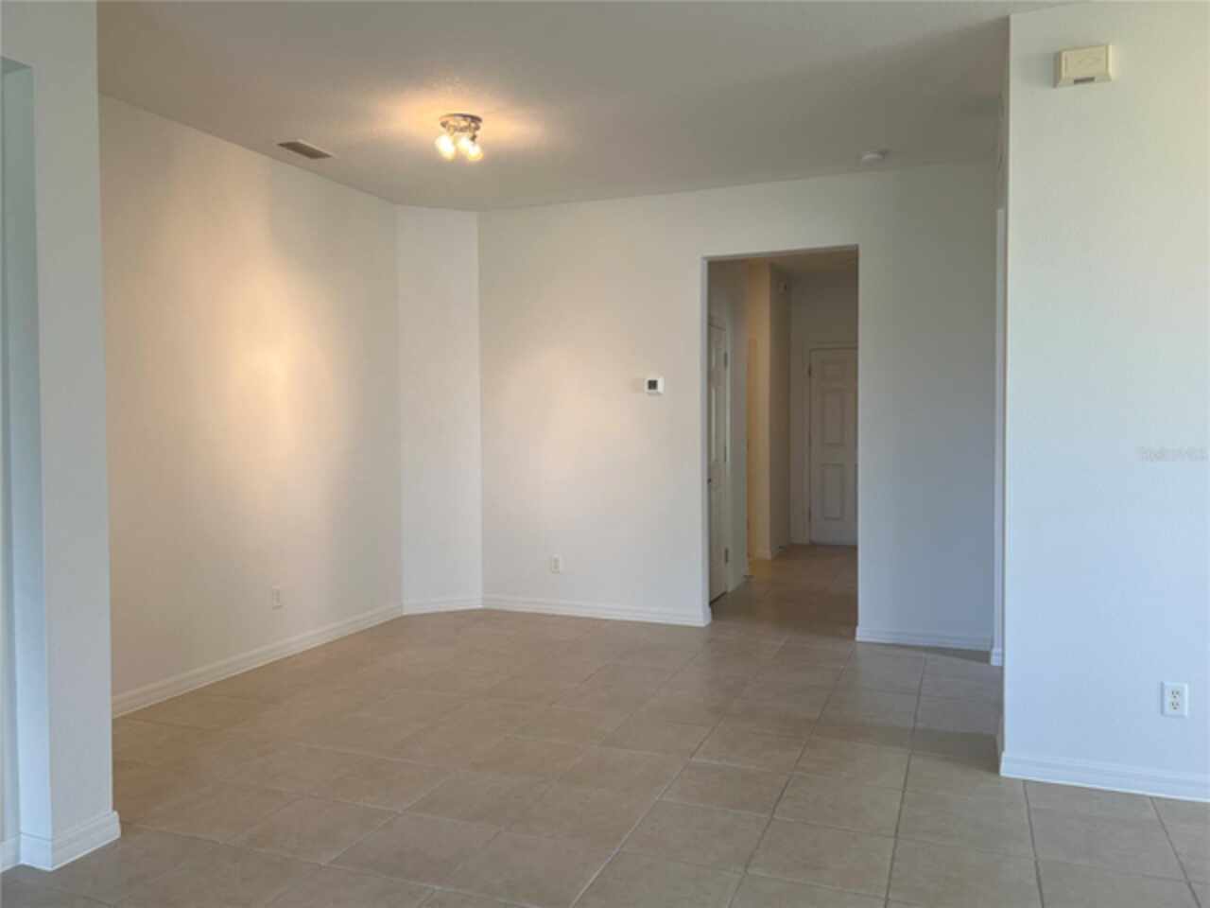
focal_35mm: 26
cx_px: 605
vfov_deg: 53.1
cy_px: 454
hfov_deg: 67.3
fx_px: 909
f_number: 1.5
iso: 64
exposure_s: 1/120
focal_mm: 5.7
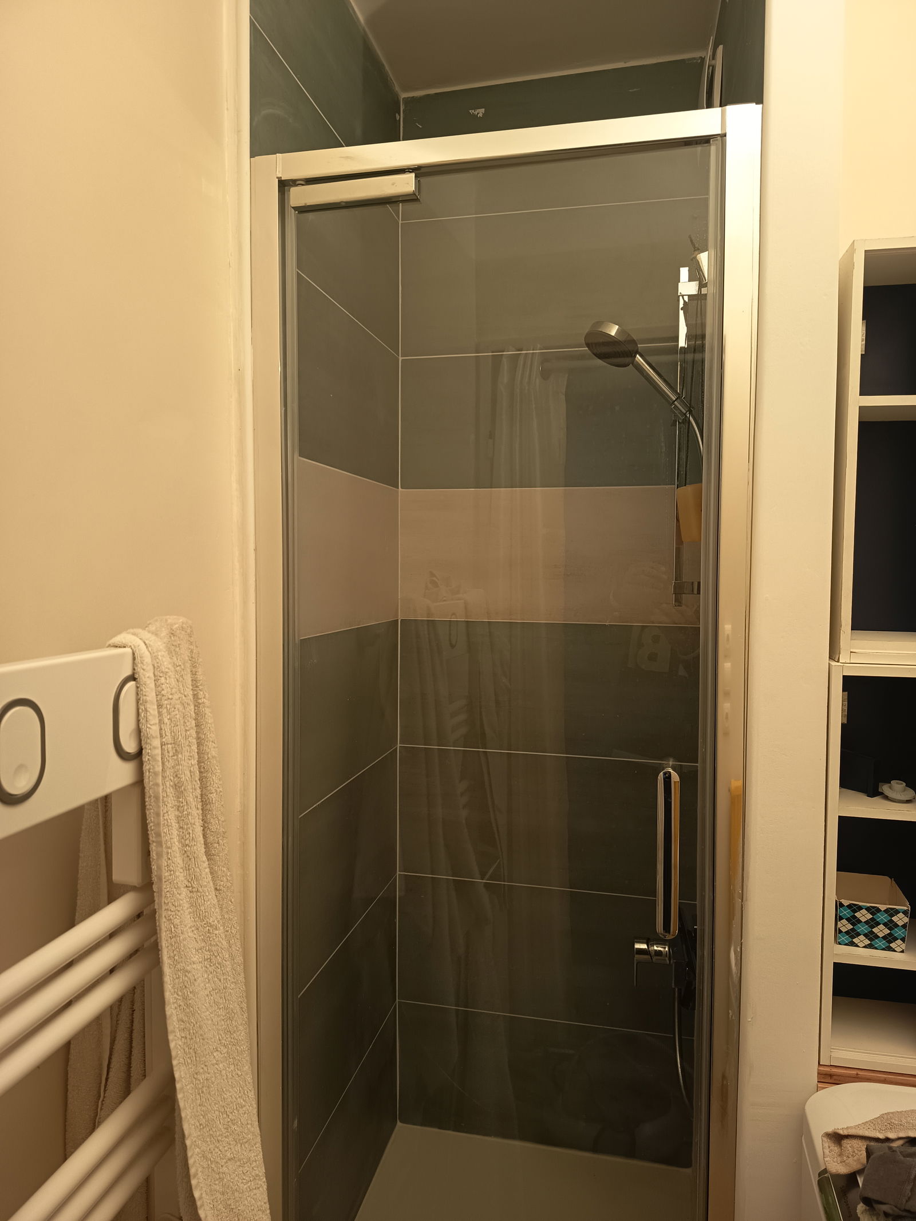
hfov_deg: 56.8
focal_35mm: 24
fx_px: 847
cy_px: 610
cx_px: 458
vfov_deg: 71.6
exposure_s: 1/25
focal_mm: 5.27
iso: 471
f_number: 1.7
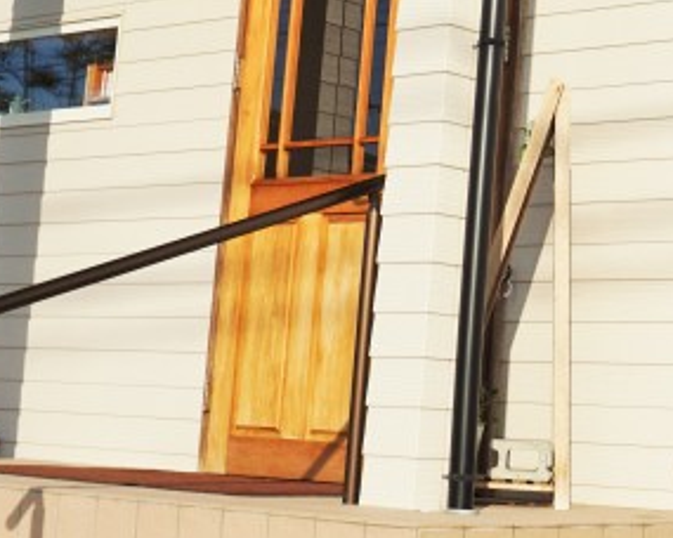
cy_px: 132
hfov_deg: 19.2
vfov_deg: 16.1
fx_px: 1892
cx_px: 779
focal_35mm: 95
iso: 100
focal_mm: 16
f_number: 9
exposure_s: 1/400
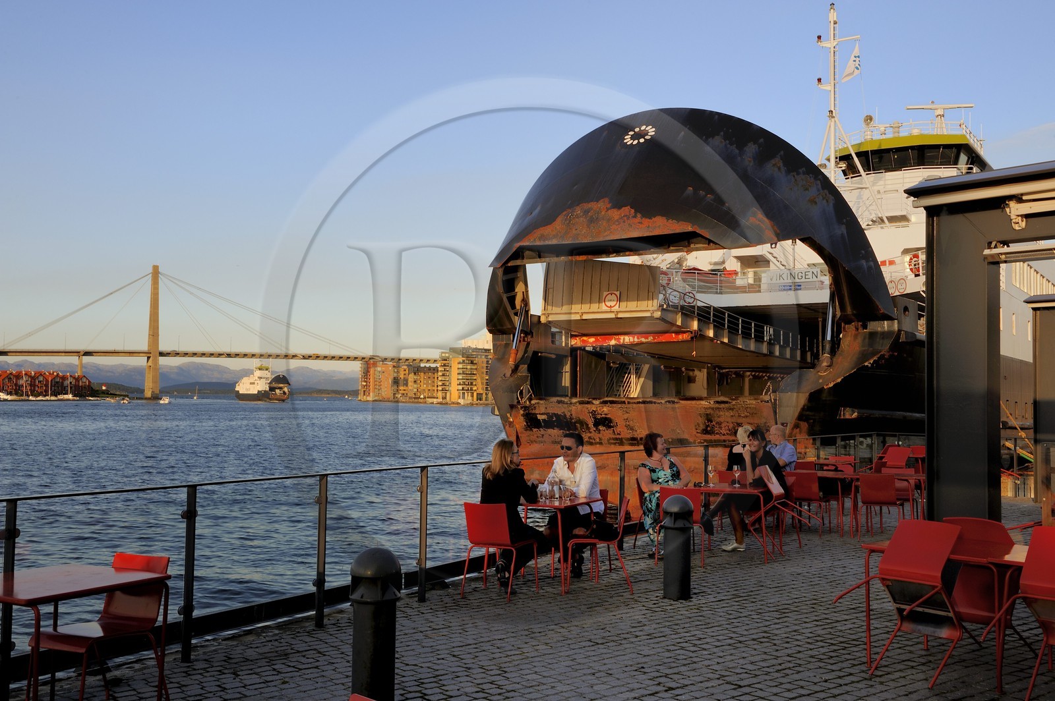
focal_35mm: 38
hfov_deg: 50.7
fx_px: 1113
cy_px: 350
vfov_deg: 35.0
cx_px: 528
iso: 200
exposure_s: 1/80
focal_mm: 38
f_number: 16
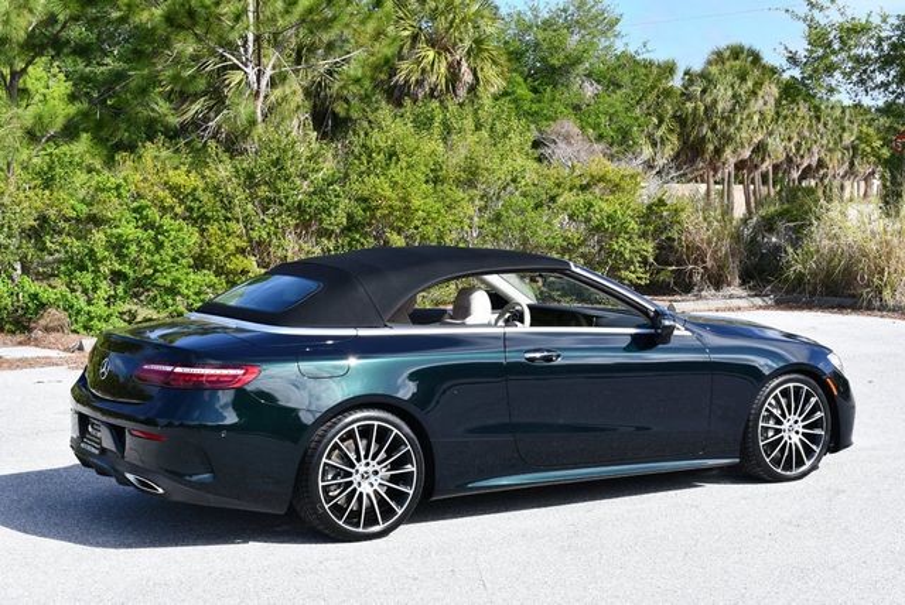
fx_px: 1510
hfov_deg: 33.4
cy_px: 302
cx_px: 452
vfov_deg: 22.7
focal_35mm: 60
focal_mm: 30
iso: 180
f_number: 8
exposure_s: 1/250
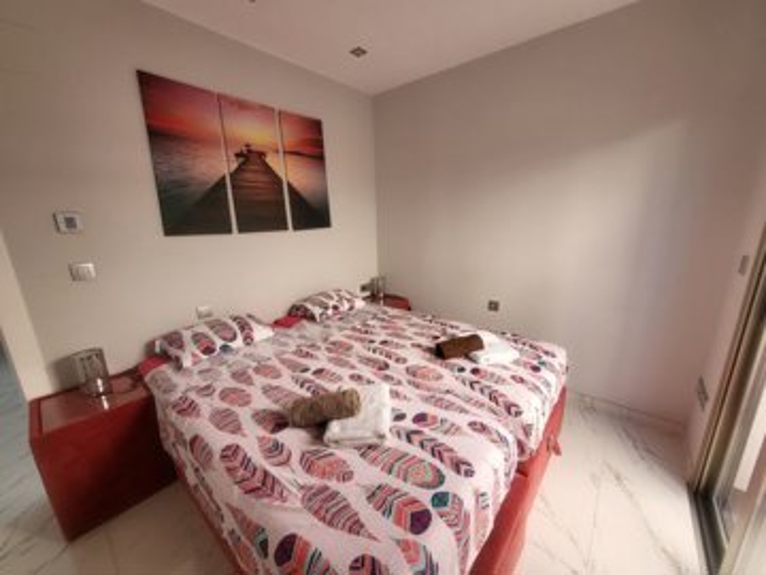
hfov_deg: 106.2
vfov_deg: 89.9
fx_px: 288
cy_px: 288
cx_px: 383
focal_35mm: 13
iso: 50
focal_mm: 1.74
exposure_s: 1/100
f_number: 2.2
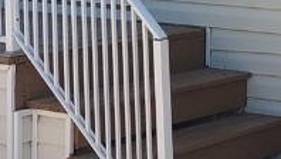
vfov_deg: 8.7
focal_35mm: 135
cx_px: 498
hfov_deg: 14.1
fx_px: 1007
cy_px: -101
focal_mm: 5.23
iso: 25
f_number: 1.8
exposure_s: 1/786
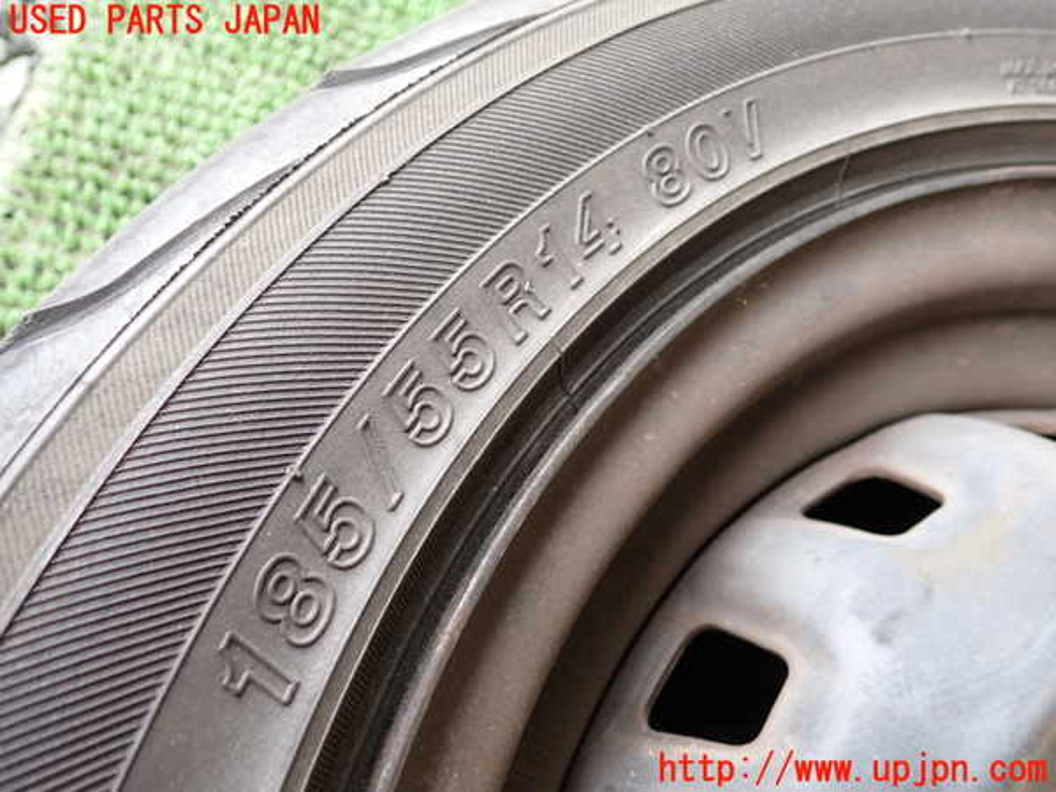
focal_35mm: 30
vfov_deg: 46.8
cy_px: 396
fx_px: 915
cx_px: 528
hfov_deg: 60.0
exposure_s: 1/80
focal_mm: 5.4
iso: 200
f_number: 2.3
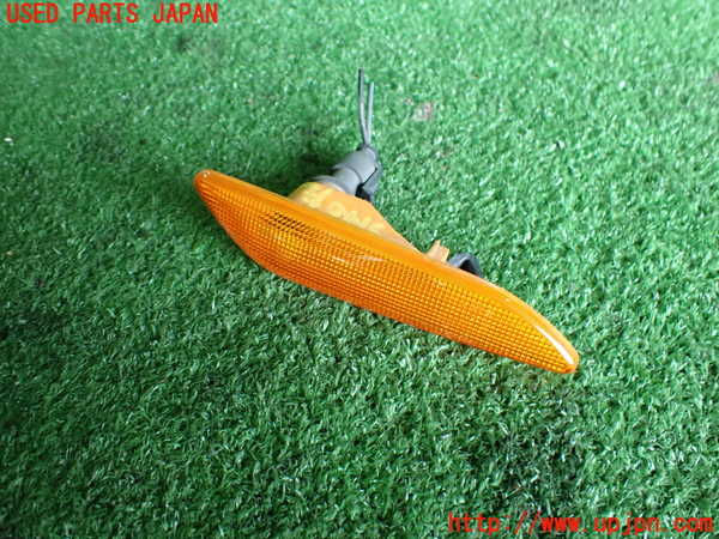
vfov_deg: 46.8
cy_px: 270
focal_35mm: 30
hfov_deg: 60.0
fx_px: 623
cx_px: 360
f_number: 2.3
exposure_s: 1/125
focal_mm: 5.4
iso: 250
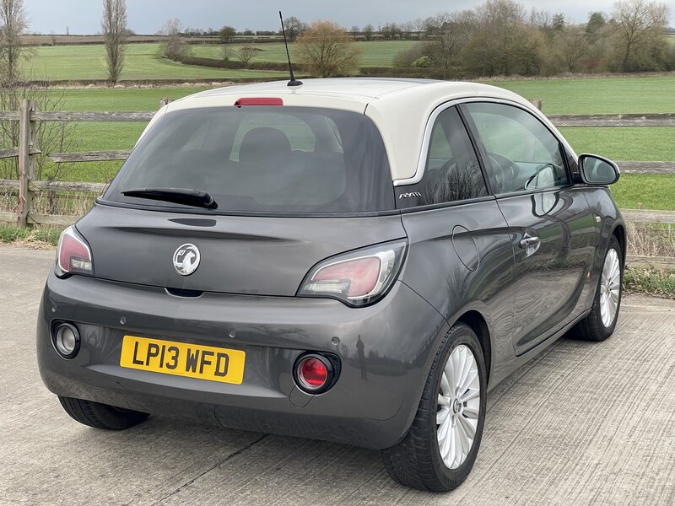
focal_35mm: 52
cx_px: 338
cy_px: 253
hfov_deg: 36.8
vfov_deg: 28.0
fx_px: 1014
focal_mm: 6
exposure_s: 1/168
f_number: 2
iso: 25
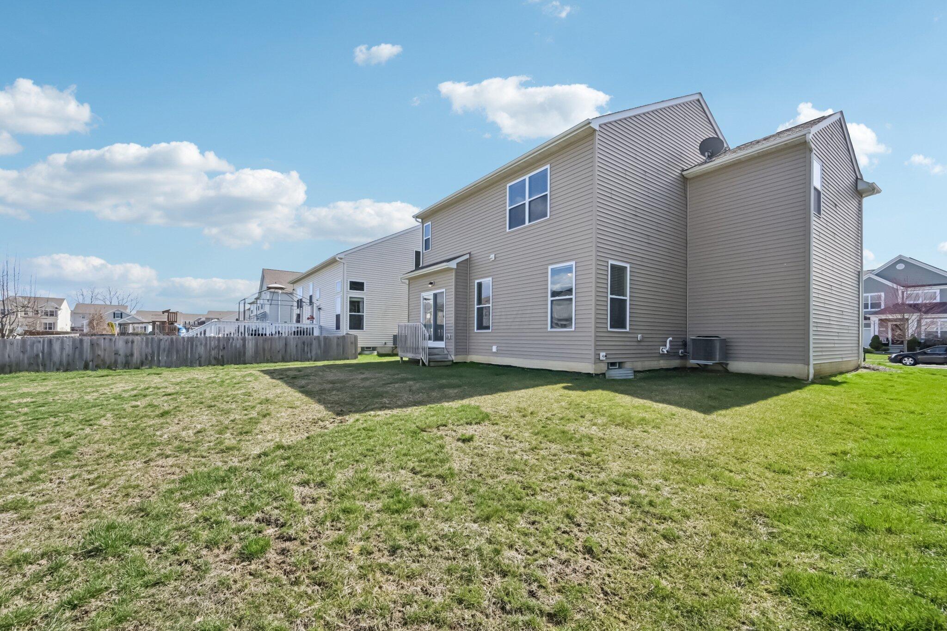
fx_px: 368
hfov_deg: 104.3
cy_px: 316
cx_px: 474
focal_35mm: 14
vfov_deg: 81.2
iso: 500
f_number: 8
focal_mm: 14
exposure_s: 1/1250
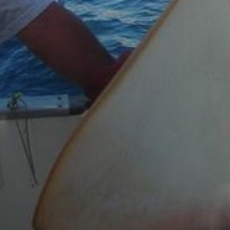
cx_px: 225
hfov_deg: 15.0
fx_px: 857
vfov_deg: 14.7
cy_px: -53
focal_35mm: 114
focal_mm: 6.3
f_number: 3.2
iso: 50
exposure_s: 1/356
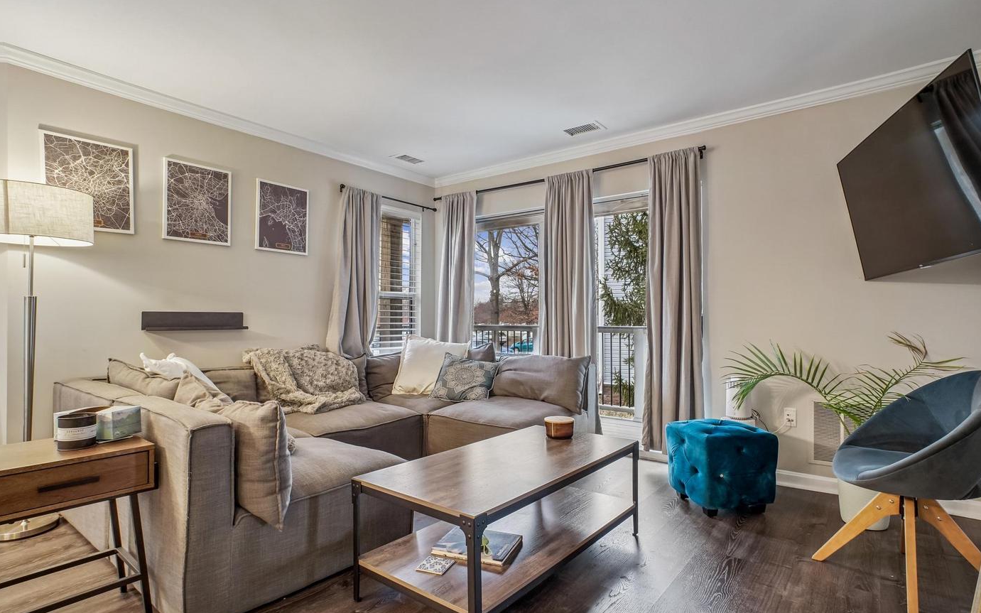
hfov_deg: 92.6
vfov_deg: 66.3
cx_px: 497
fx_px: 469
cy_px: 325
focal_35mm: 18
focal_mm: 11
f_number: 8
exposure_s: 1/4
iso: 500
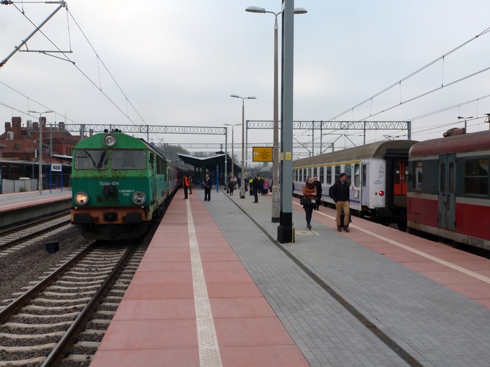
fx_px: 467
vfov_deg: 42.9
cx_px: 245
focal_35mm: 33
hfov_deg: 55.4
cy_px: 184
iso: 200
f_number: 6.3
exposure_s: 1/125
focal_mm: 5.9
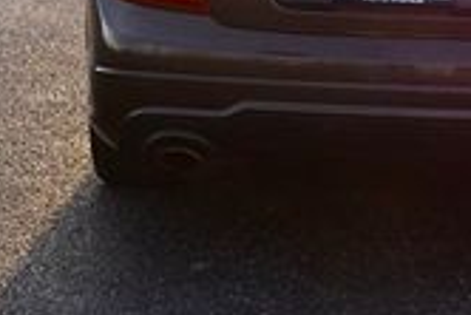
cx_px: 392
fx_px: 2265
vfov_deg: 8.0
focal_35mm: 173
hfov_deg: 11.8
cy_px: 132
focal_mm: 30
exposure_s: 1/250
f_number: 6.3
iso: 200
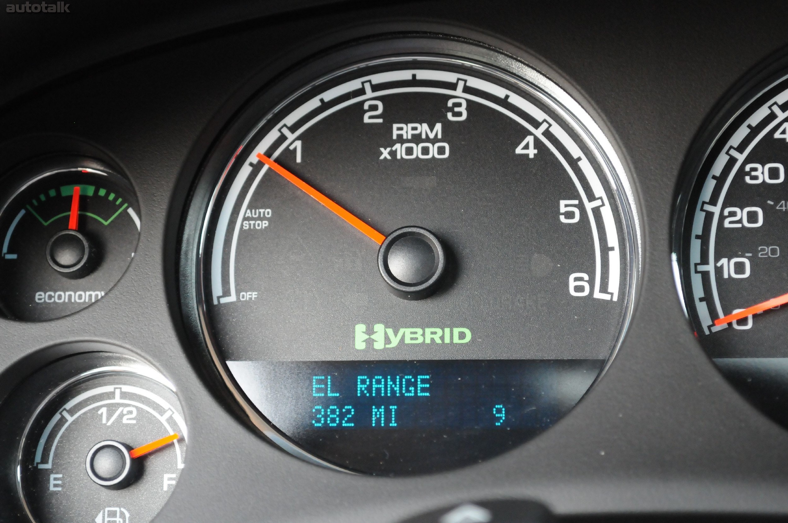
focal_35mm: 82
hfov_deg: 24.6
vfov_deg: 16.5
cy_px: 262
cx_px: 394
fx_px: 1804
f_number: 6.3
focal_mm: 55
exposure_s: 1/160
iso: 2000
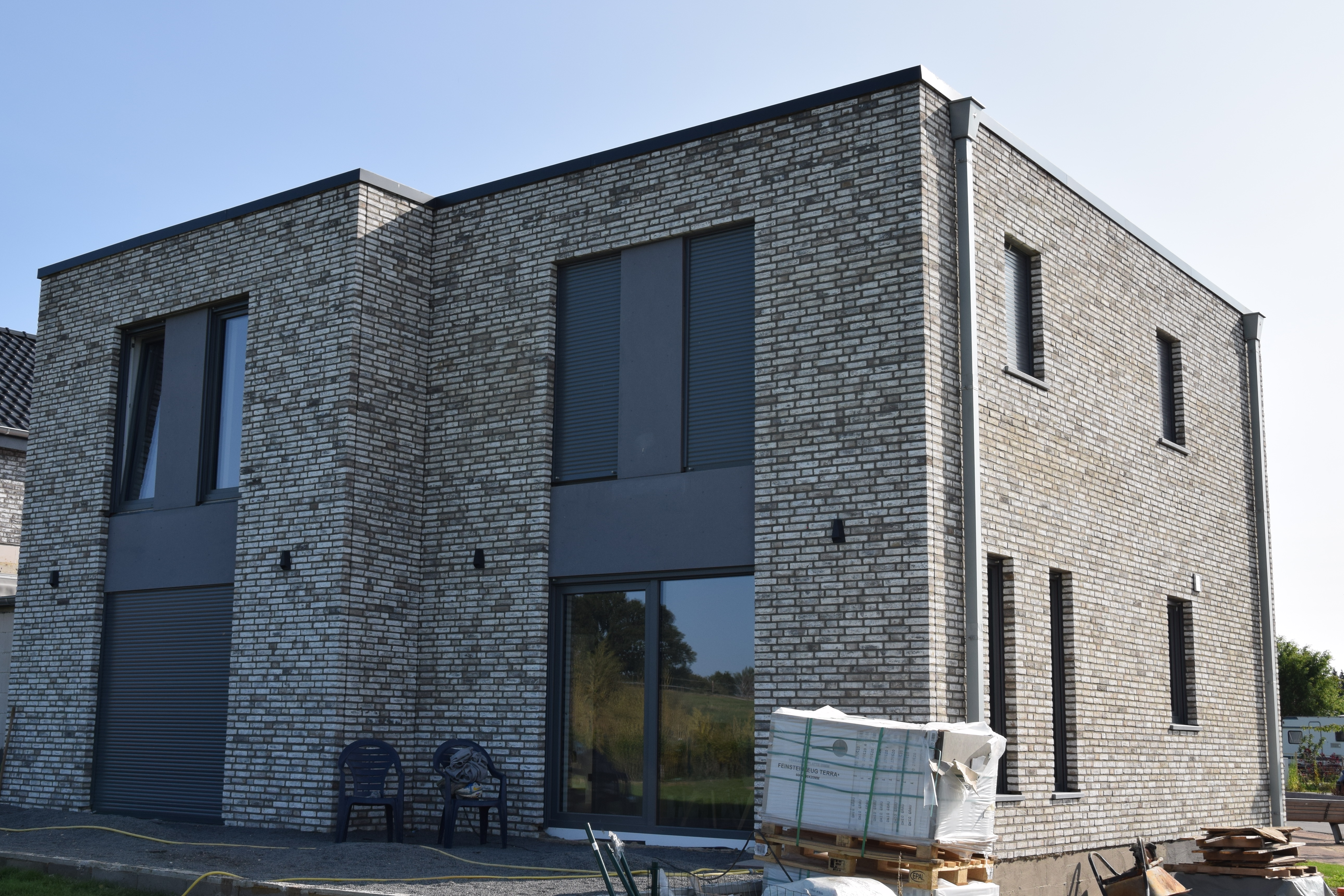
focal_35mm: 42
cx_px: 603
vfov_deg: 31.9
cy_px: 473
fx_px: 1568
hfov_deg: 46.3
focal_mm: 24
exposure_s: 1/400
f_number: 10
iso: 200
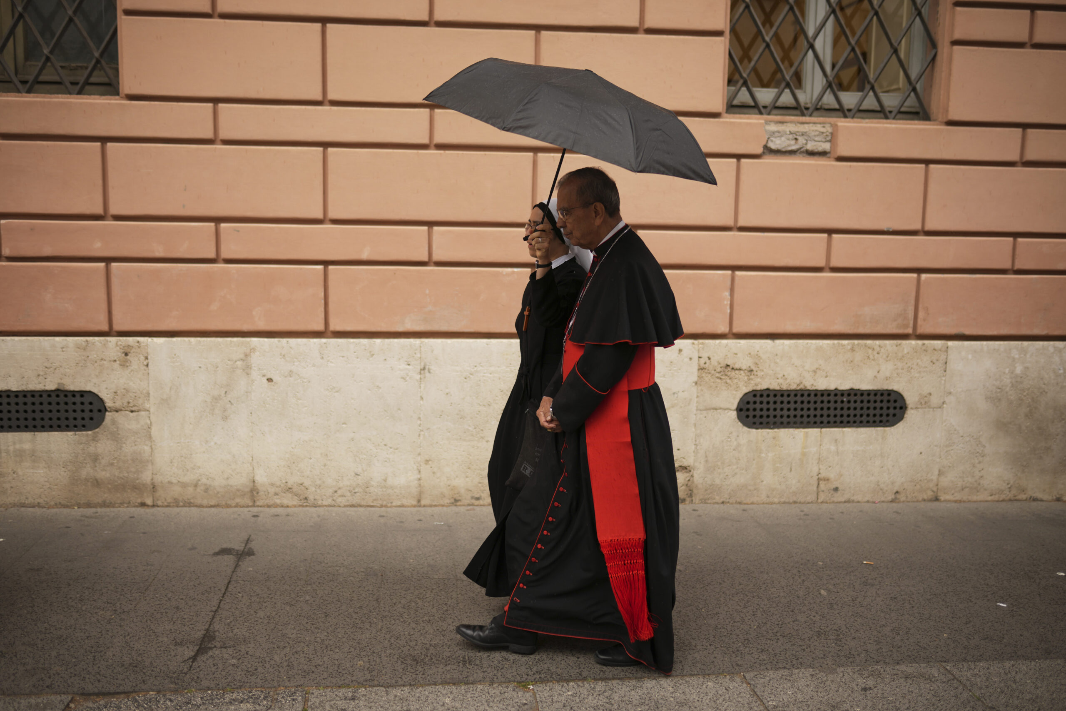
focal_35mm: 35
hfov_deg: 54.4
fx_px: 1036
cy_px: 356
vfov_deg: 37.9
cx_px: 533
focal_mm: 35
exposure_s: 1/1600
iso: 160
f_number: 1.6
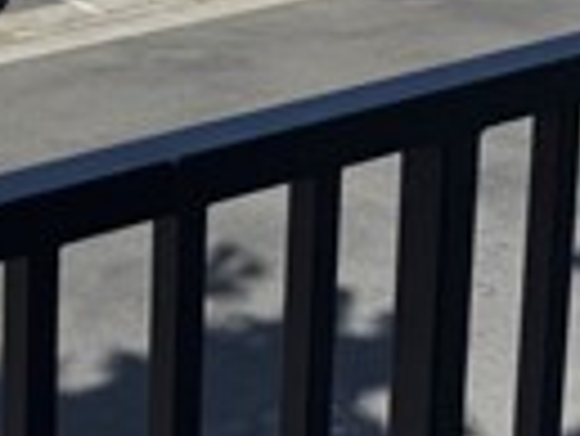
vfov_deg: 11.7
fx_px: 1996
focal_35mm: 119
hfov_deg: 15.5
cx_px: -247
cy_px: -283
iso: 80
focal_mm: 6.76
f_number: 1.78
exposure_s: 1/4608
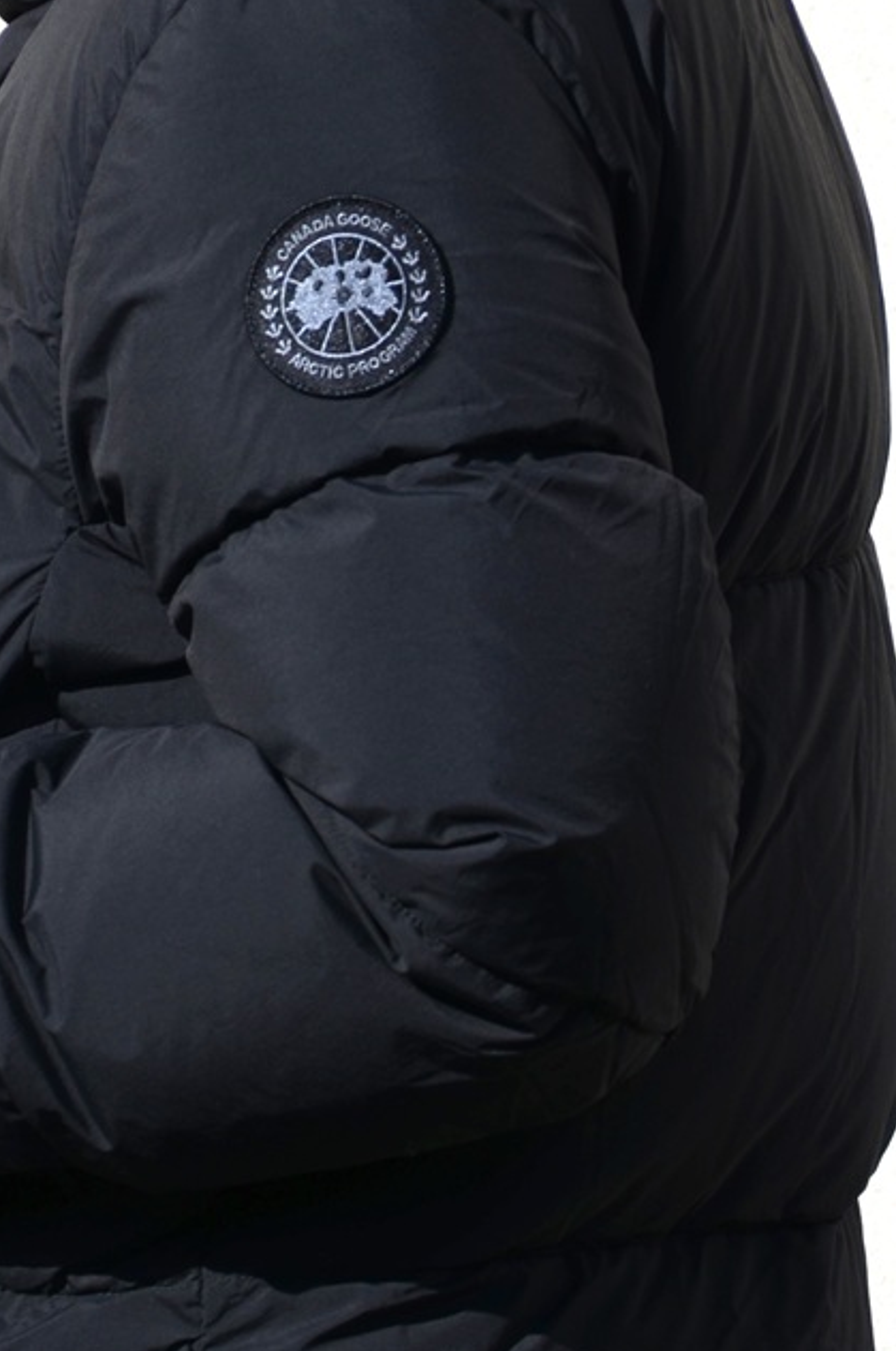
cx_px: 225
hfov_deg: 2.3
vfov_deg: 3.5
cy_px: 1145
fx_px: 22155
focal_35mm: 591
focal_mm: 165
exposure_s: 1/1000
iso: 125
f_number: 6
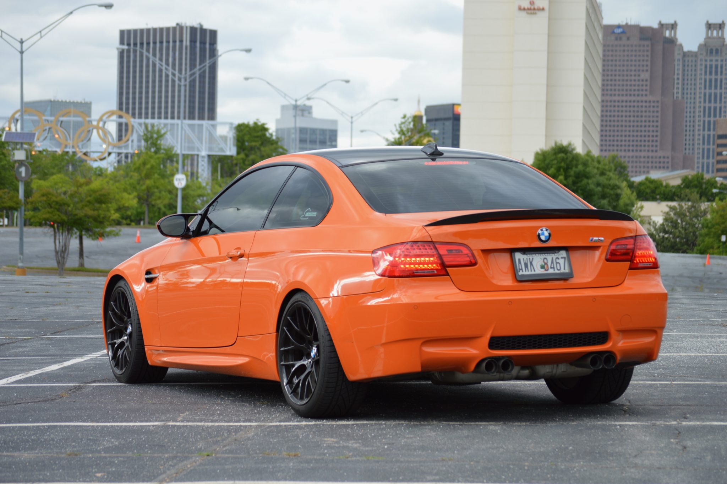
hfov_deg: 16.7
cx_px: 364
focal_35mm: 123
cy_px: 242
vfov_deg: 11.1
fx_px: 2482
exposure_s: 1/125
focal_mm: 82
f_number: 5.6
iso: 140
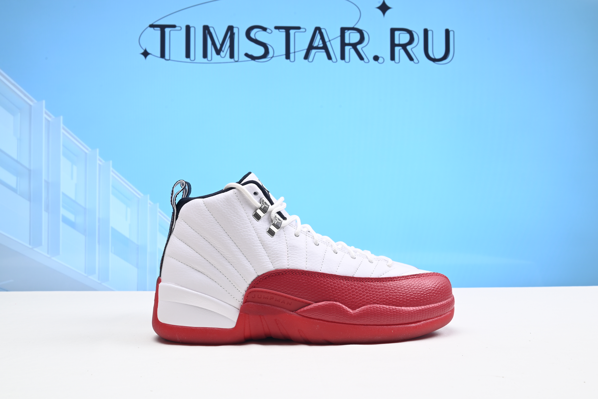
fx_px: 665
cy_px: 200
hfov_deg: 48.4
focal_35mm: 40
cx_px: 299
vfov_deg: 33.4
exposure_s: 1/2
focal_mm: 40
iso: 100
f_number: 16
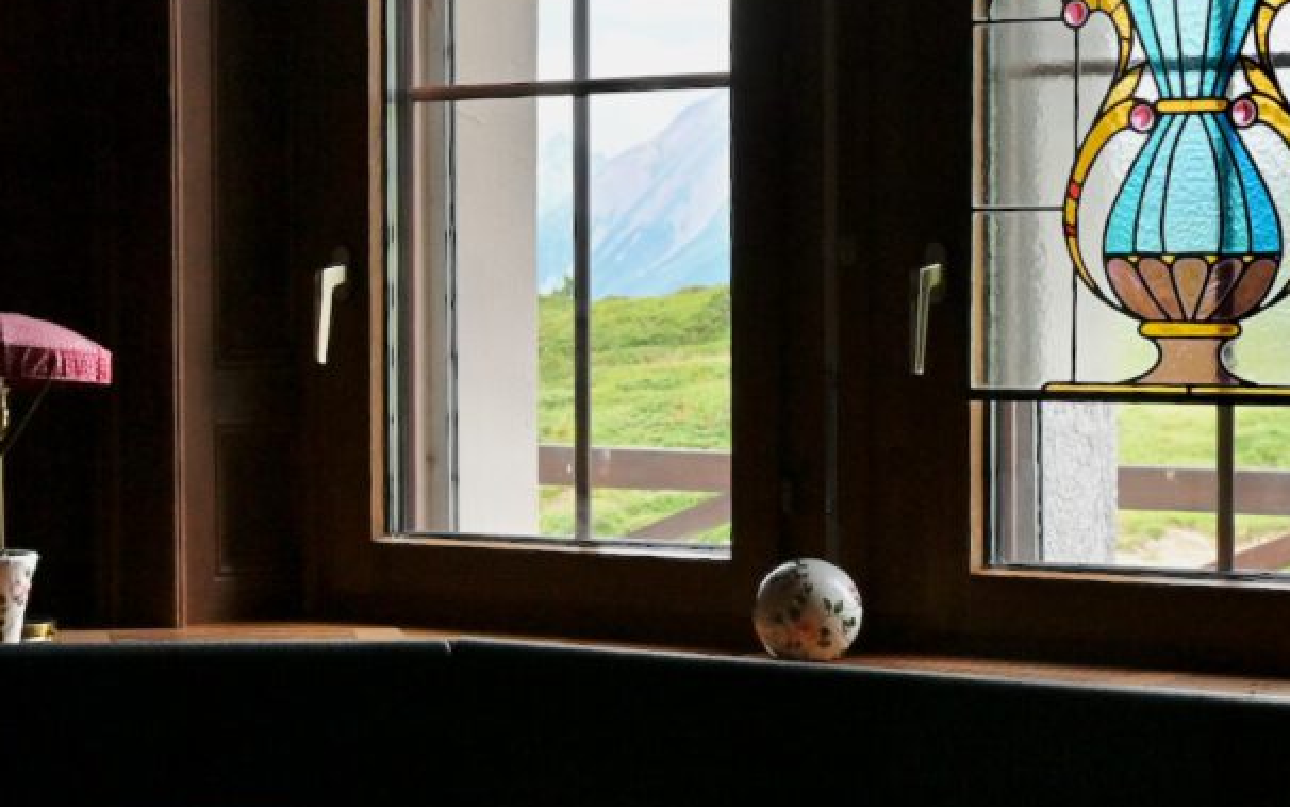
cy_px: 426
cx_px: 729
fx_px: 2602
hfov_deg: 27.8
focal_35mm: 74
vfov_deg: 17.6
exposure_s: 1/100
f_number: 11
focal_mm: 40
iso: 400
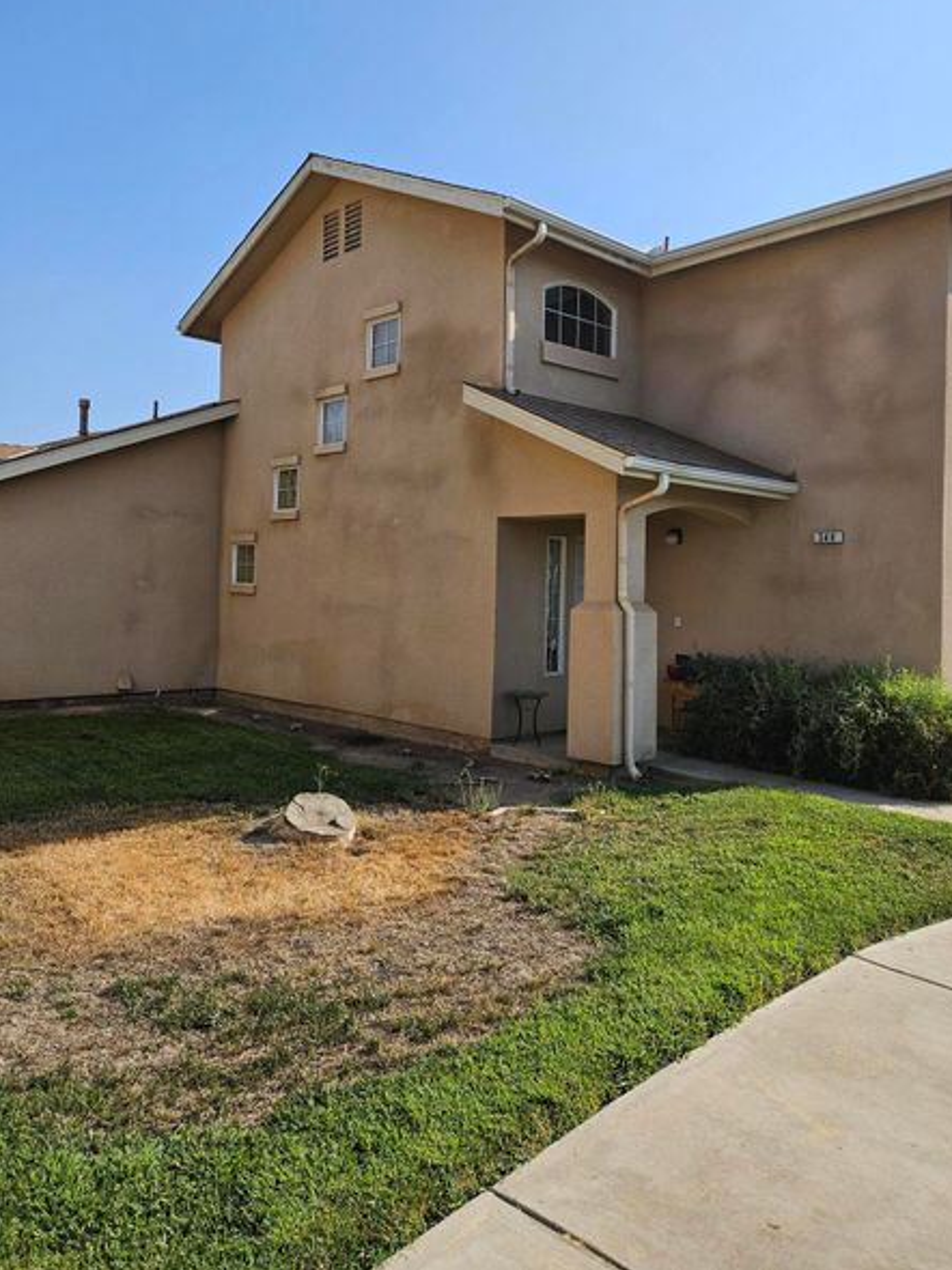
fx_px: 954
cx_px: 502
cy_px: 556
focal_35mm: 26
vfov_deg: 67.1
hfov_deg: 53.0
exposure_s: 1/1889
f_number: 1.8
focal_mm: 5.4
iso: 25
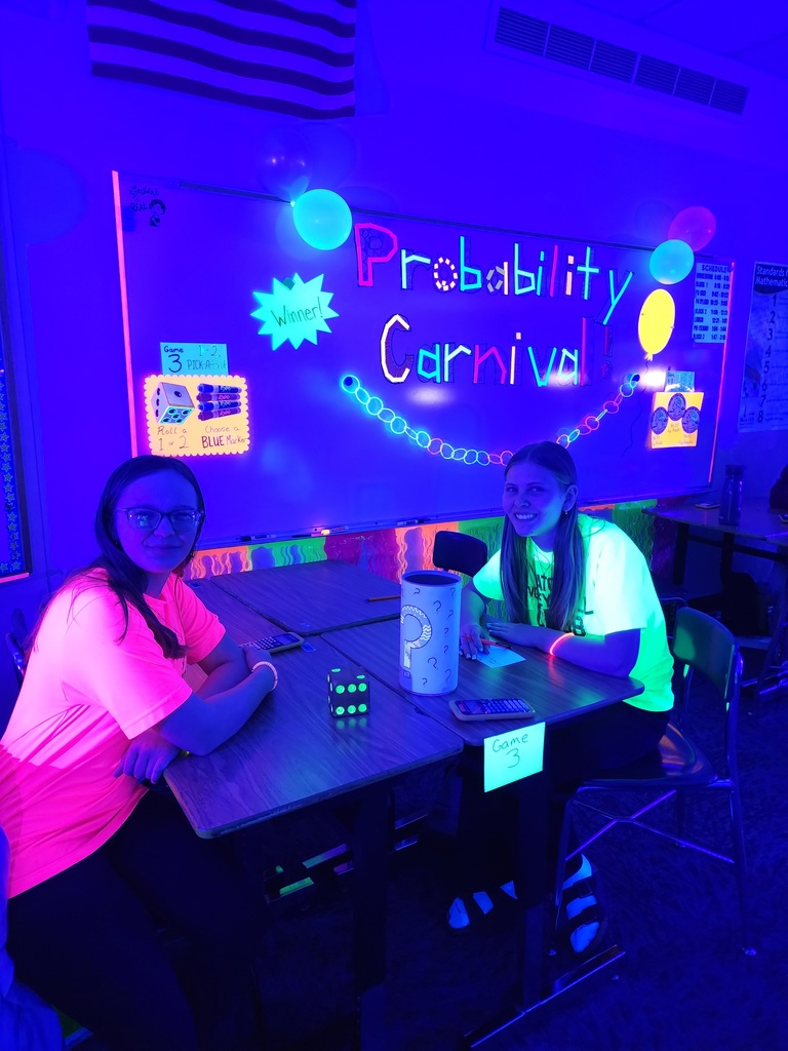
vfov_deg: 73.9
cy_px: 526
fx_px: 698
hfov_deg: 58.9
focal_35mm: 23
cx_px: 394
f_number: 1.8
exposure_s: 1/24
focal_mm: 6.4
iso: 1250
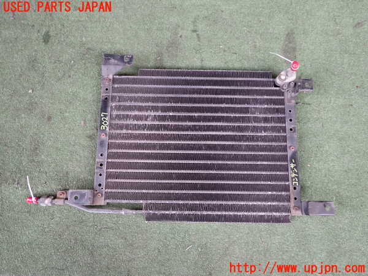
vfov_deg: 46.8
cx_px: 184
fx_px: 319
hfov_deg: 60.0
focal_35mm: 30
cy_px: 138
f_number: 2.3
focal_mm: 5.4
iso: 200
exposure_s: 1/80
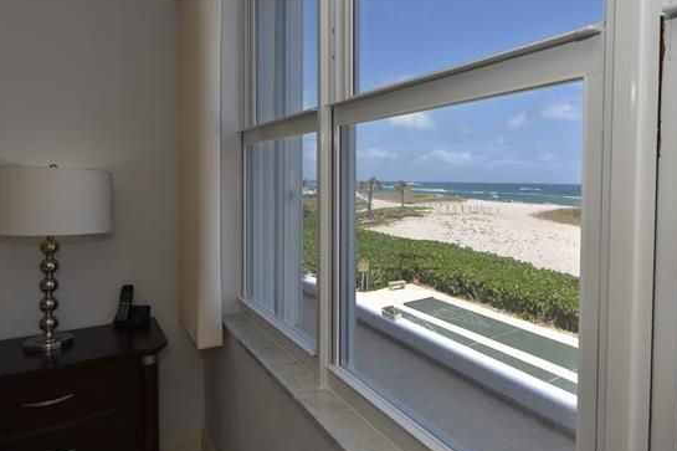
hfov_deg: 76.0
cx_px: 453
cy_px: 183
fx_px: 414
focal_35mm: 22
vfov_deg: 56.8
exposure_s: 1/200
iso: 100
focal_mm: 10
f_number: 7.1
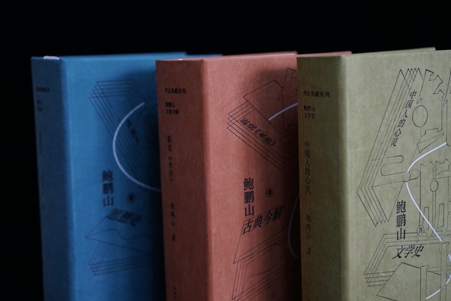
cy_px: 150
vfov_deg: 26.0
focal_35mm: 52
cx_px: 226
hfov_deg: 38.2
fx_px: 651
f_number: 2
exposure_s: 1/60
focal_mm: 35
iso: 320
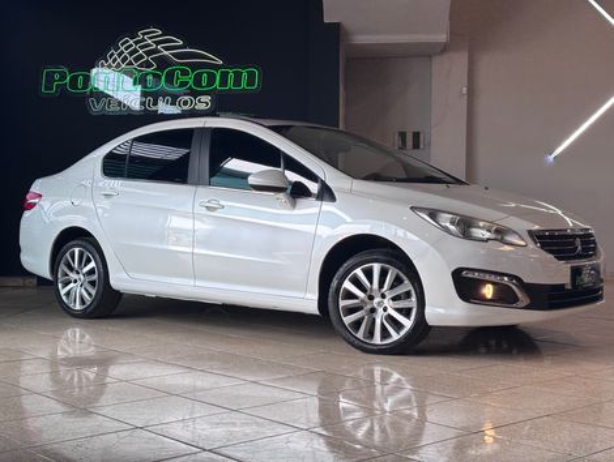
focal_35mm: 52
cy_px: 231
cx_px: 307
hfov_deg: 36.8
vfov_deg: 28.1
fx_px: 924
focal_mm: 5.96
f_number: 1.6
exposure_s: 1/120
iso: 50
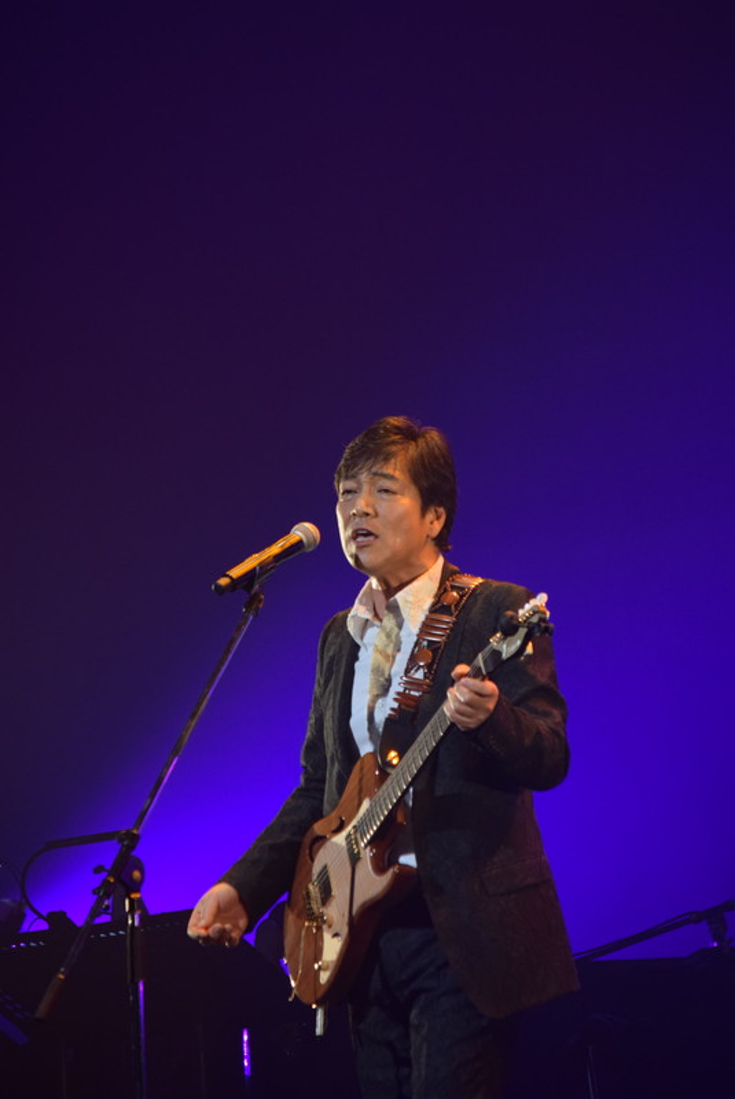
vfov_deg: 7.0
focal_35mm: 292
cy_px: 550
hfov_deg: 4.7
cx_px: 368
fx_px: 8938
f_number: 6.3
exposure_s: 1/320
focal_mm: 195
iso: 720
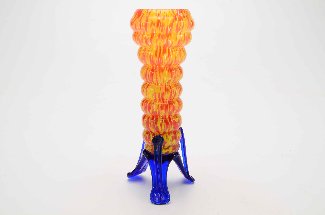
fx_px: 378
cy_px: 108
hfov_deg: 46.5
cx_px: 162
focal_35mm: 42
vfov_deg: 31.8
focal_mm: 28
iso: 100
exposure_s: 1/160
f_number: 25
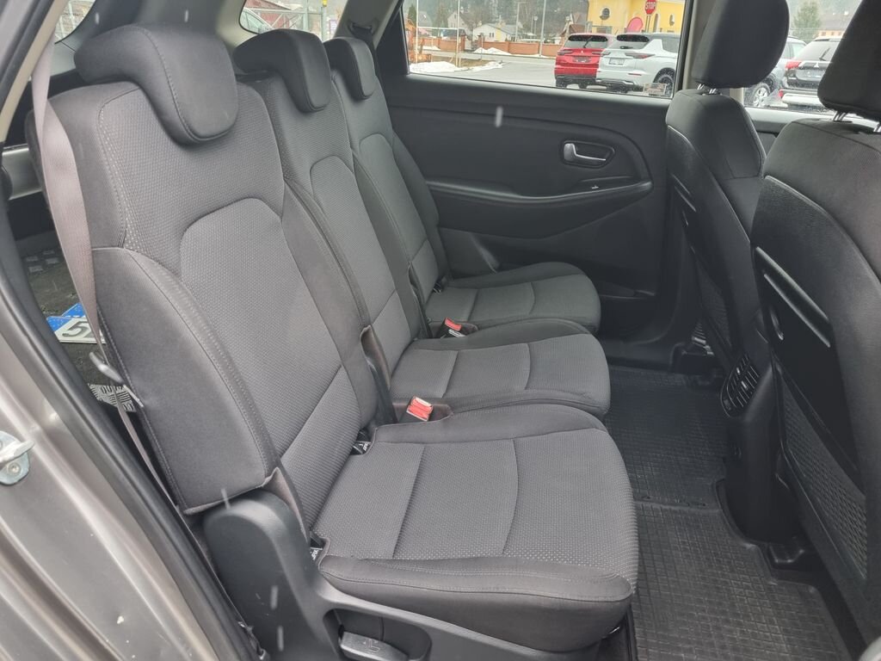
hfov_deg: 67.3
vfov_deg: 53.1
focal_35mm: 26
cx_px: 440
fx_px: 662
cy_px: 330
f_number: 1.8
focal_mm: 5.4
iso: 320
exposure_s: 1/100
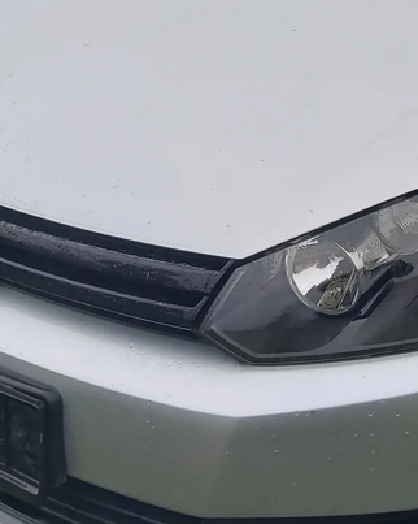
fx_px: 975
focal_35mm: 63
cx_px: 370
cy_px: 112
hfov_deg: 23.6
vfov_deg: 29.4
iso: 64
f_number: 1.7
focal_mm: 3.92
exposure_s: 1/1053
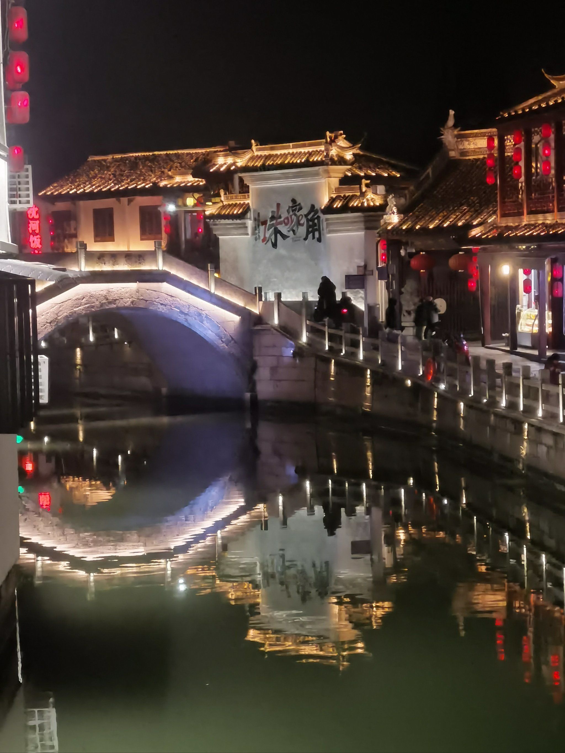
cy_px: 376
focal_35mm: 101
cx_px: 282
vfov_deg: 19.4
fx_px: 2198
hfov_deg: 14.6
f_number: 2.4
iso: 800
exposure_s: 1/50
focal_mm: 7.48
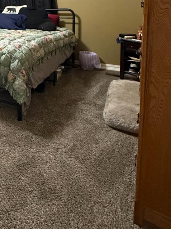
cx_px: -20
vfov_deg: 48.9
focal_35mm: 33
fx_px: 217
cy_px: 19
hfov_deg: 36.0
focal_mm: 2.22
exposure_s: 1/60
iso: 800
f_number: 2.2
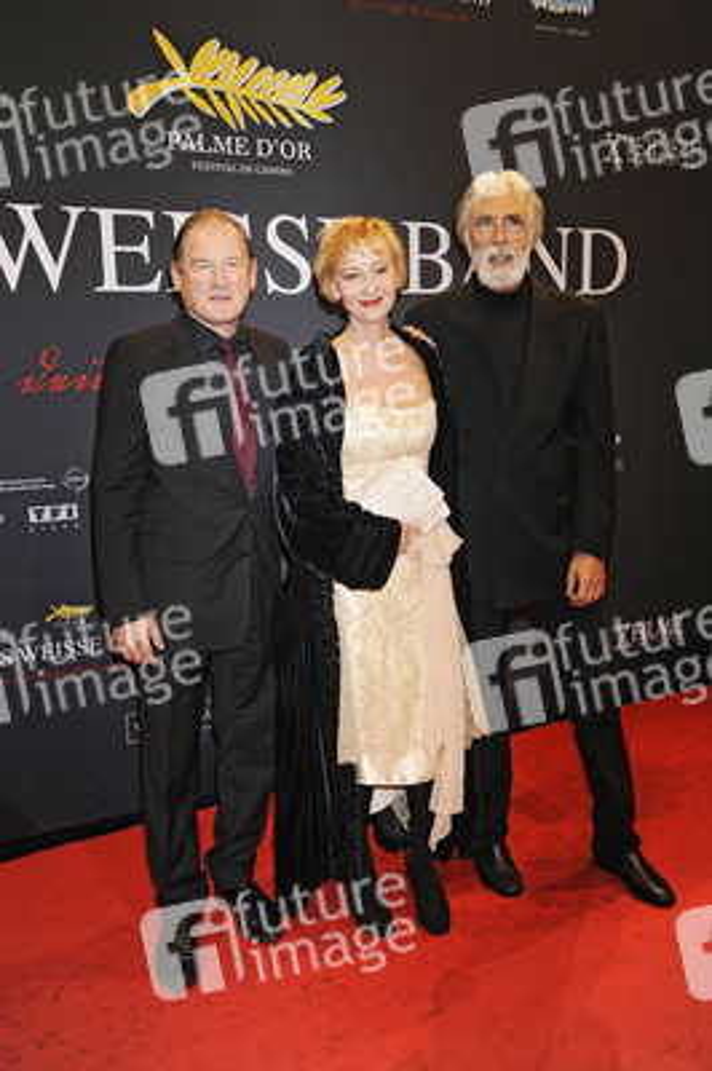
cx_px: 356
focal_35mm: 35
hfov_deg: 37.8
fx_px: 1040
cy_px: 536
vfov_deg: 54.5
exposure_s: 1/200
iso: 640
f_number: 5.6
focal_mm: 35
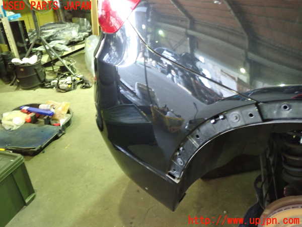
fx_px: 262
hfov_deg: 60.0
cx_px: 151
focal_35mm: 30
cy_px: 114
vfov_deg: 46.8
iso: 800
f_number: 2.3
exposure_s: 1/20
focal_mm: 5.4
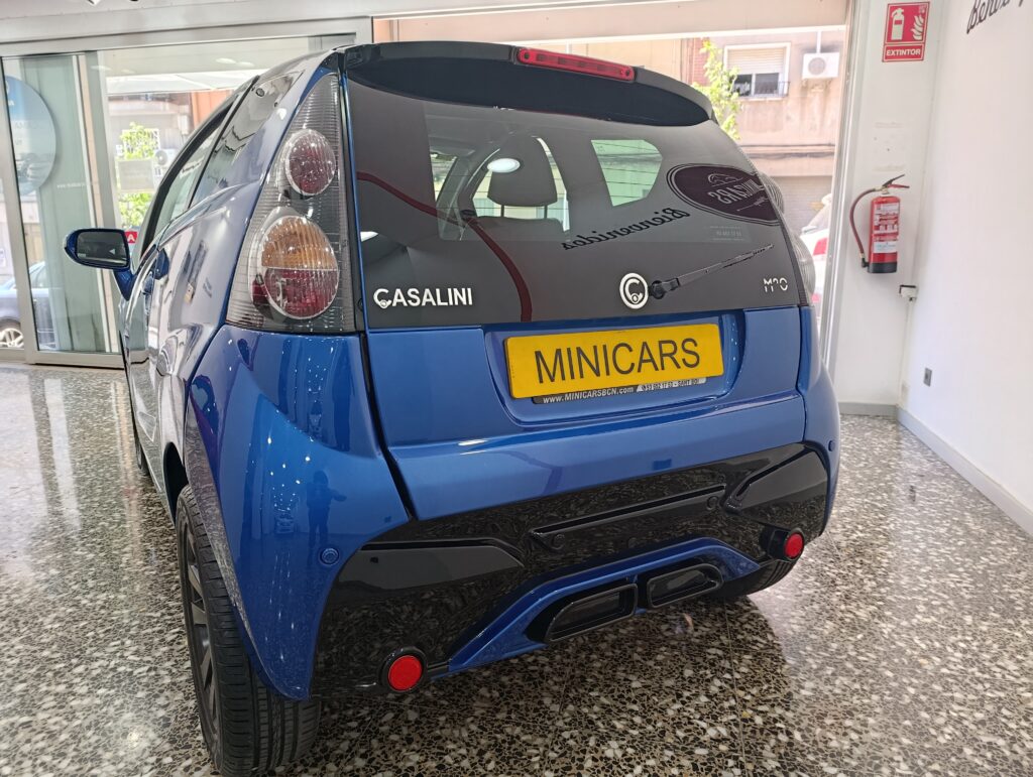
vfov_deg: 59.0
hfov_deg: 73.8
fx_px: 687
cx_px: 516
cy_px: 388
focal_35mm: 23
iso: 398
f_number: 1.65
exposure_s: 1/100
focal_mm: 6.11
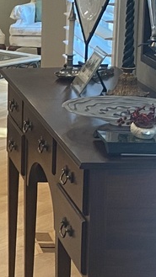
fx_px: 912
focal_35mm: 124
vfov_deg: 17.3
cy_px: 102
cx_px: -339
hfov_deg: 8.1
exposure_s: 1/60
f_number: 1.8
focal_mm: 4.25
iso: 80
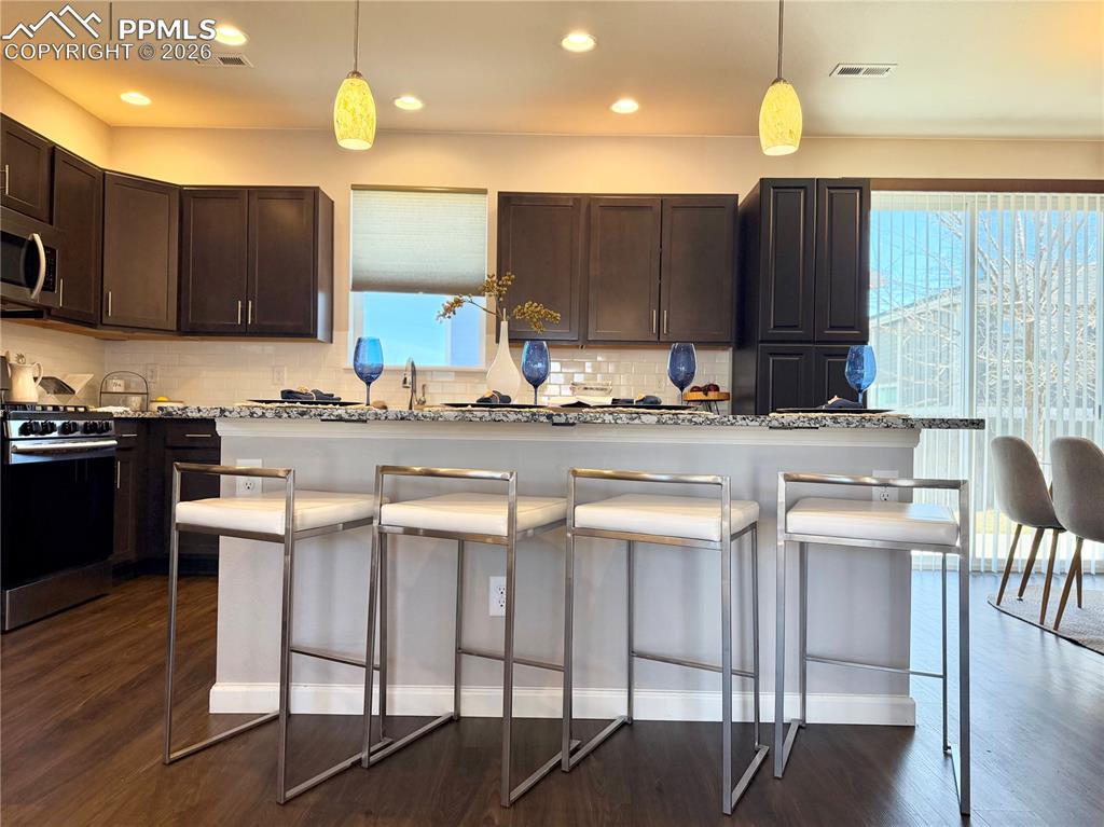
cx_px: 552
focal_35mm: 24
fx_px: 765
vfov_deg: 56.8
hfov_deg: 71.6
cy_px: 414
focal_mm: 6.76
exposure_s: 1/162
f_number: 1.78
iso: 200
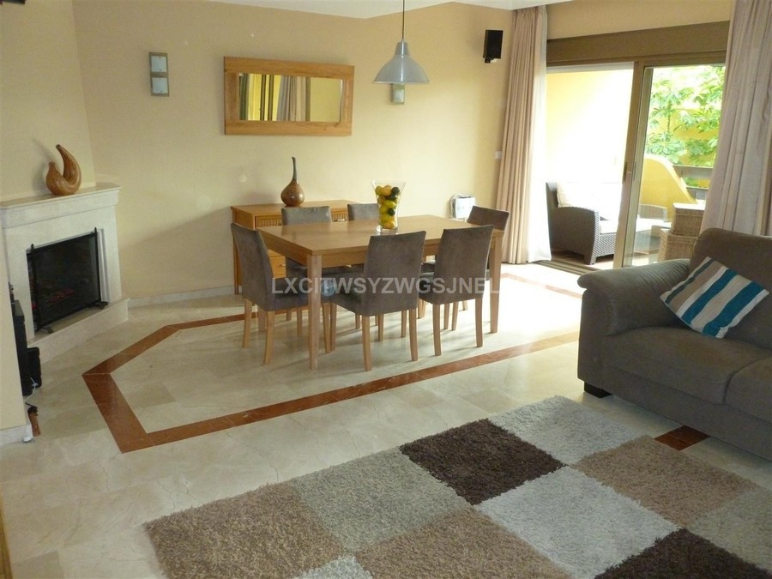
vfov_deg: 49.7
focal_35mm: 28
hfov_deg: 63.4
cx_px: 386
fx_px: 624
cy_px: 290
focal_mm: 5
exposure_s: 1/60
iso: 400
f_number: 3.3
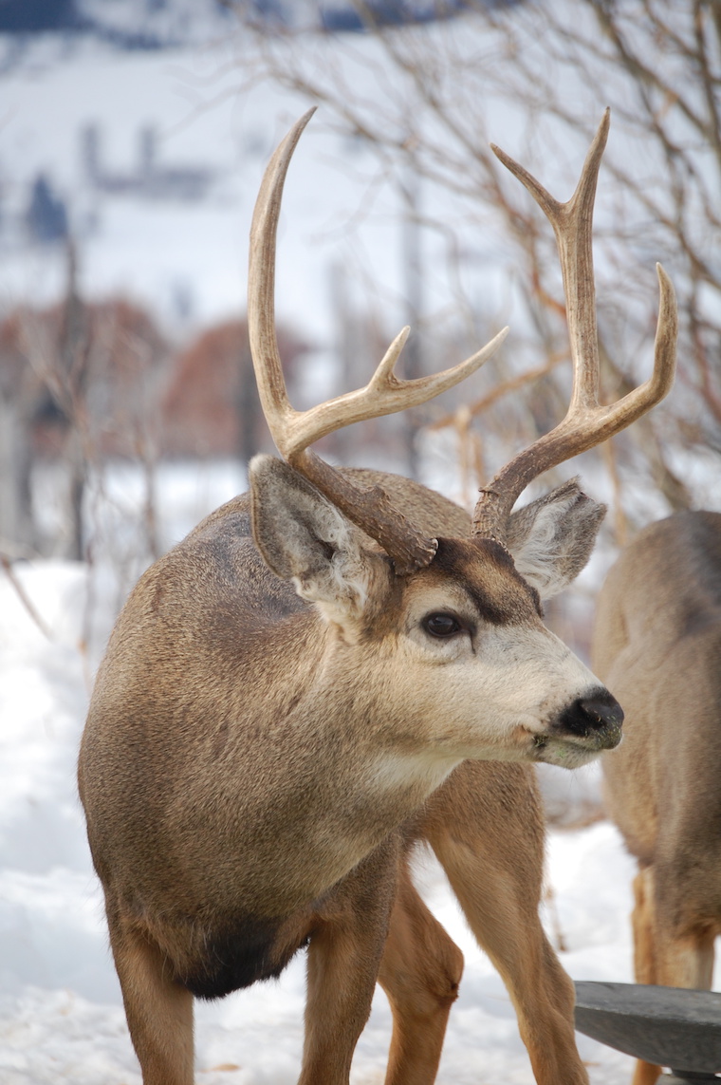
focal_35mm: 232
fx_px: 6997
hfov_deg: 5.9
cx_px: 360
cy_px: 542
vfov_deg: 8.9
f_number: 5.3
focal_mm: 155
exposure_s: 1/1600
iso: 400
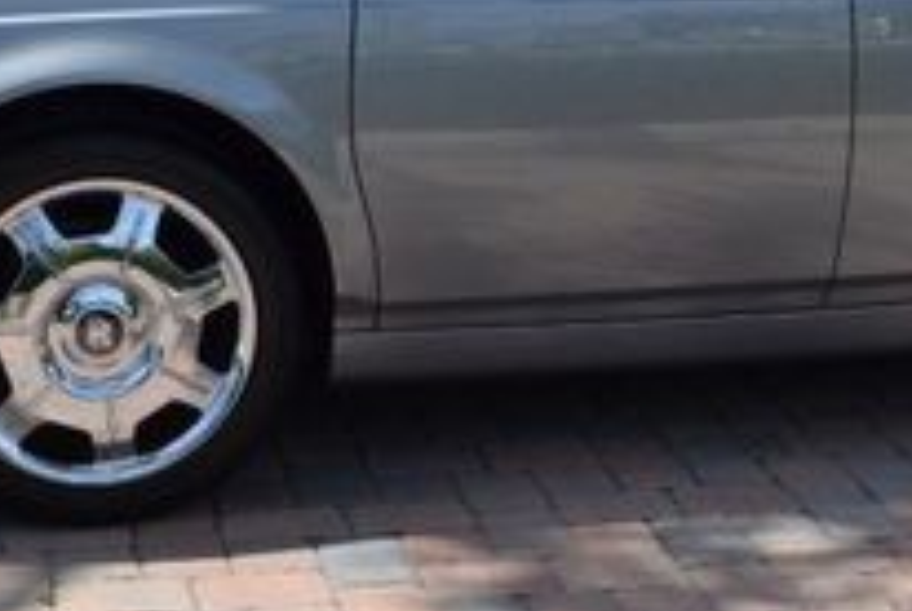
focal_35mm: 93
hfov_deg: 21.8
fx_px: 2359
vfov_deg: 14.7
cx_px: 567
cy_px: 210
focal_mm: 20
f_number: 11
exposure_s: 1/400
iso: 400
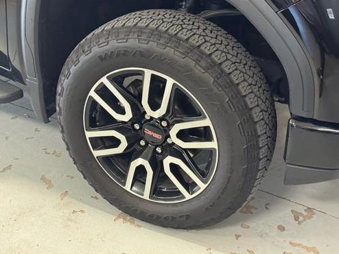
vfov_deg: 29.7
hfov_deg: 38.9
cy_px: 126
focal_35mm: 49
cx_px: 172
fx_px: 480
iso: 320
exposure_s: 1/40
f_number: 1.78
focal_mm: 6.76
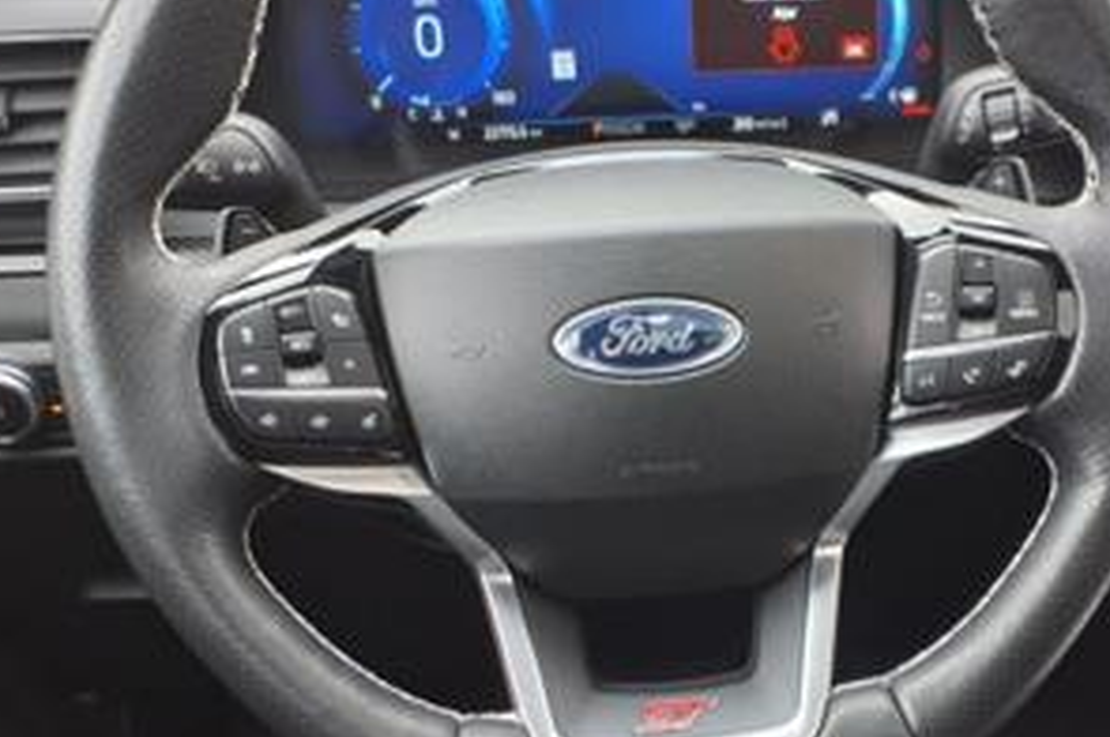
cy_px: 538
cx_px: 783
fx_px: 1879
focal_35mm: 61
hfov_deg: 32.5
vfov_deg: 22.0
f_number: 1.9
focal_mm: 3.58
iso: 40
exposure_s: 1/60.2
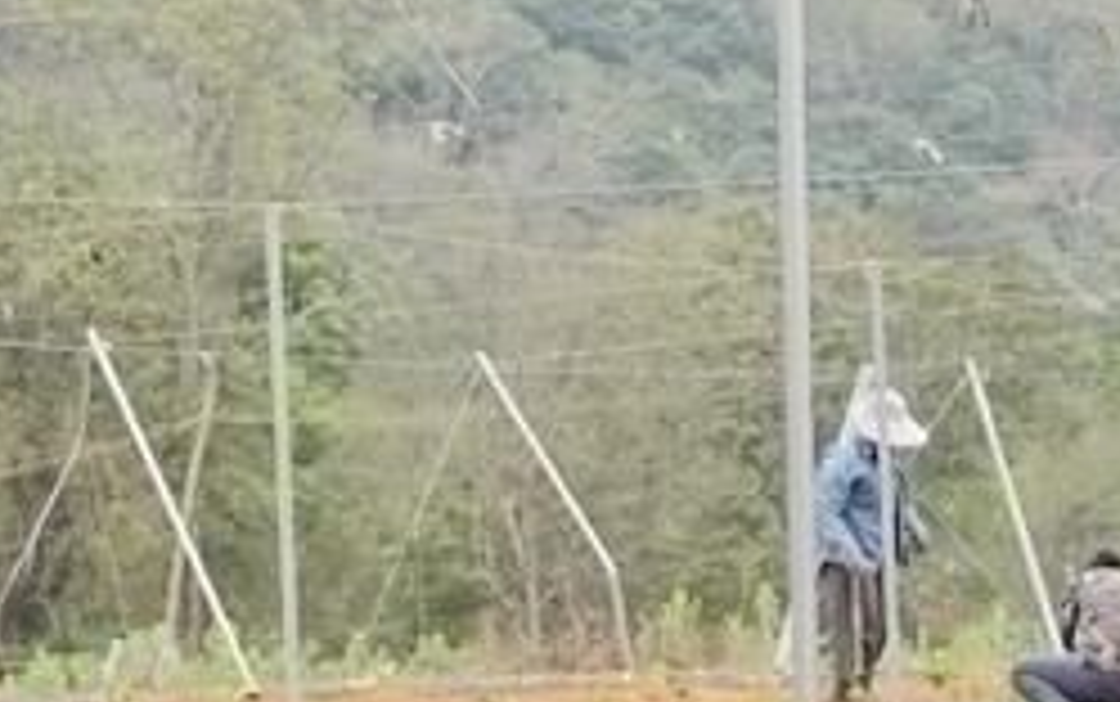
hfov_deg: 18.3
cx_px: 216
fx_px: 3452
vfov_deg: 11.6
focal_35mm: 113
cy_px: 425
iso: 320
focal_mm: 46
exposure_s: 1/200
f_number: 5
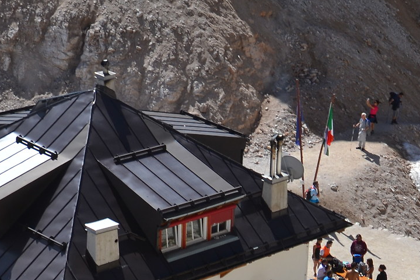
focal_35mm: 120
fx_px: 1400
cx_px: 290
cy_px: 372
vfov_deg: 11.1
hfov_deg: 17.0
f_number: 8
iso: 100
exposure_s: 1/250
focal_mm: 24
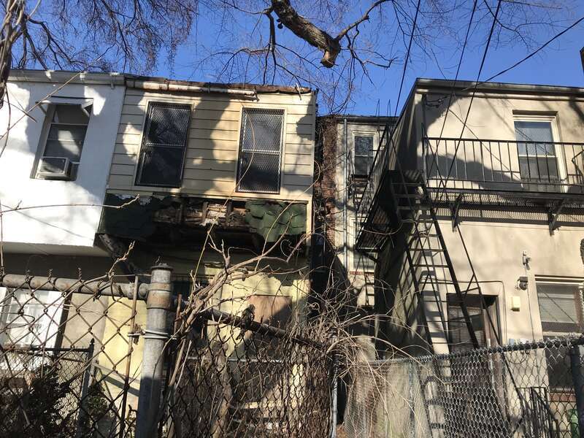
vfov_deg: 49.7
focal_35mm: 28
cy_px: 219
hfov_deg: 63.4
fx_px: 472
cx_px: 292
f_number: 1.8
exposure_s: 1/1429
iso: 20
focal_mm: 3.99
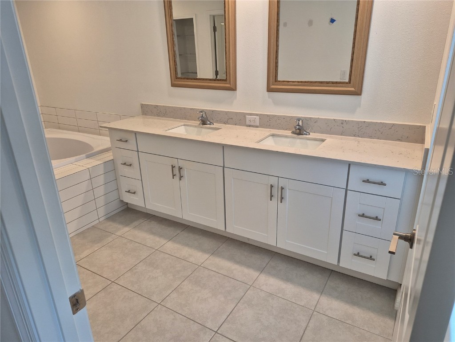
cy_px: 171
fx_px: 302
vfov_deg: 58.9
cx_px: 228
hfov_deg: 73.9
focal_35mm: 23
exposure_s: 1/120
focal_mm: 5.4
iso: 125
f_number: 1.8
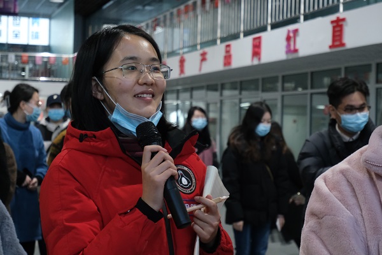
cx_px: 191
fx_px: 721
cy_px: 128
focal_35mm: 68
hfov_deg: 29.7
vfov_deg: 20.0
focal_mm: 45
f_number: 5.6
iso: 4000
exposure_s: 1/140
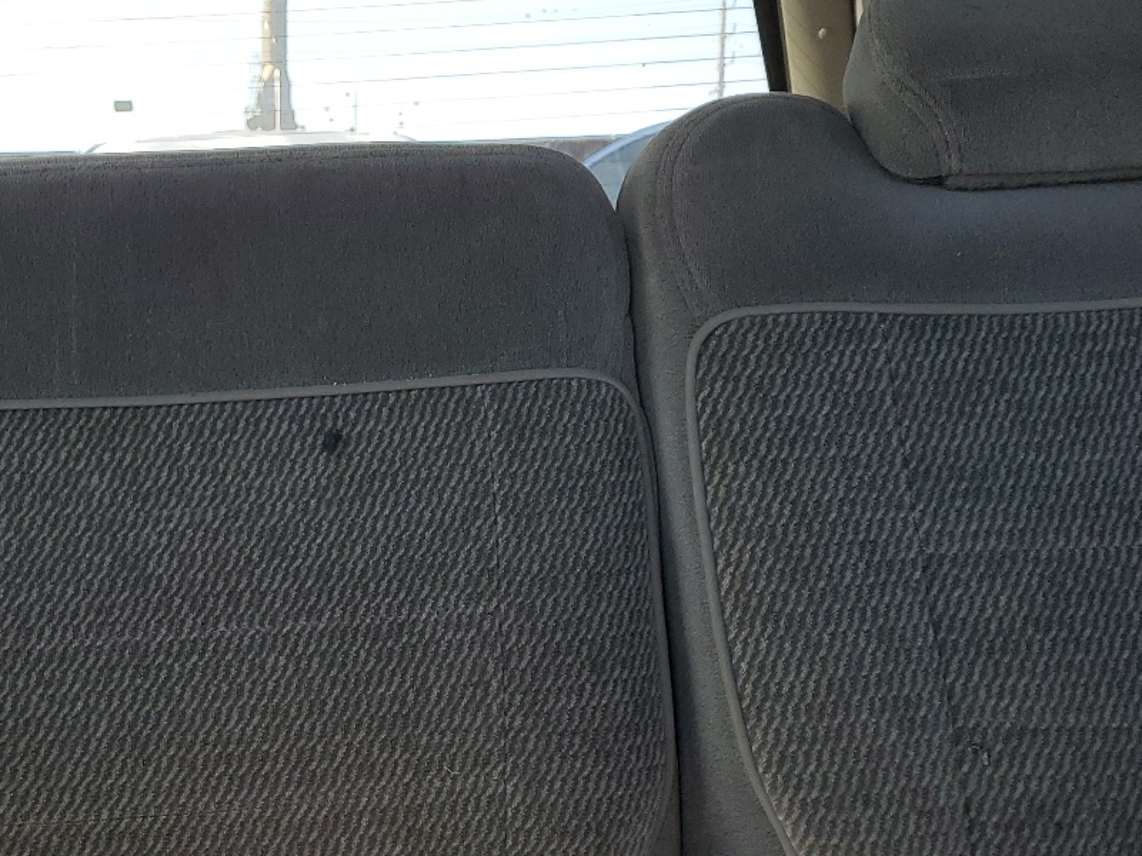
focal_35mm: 52
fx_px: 1716
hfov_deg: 36.1
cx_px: 303
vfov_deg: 28.0
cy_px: 505
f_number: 1.5
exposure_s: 1/189
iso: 50
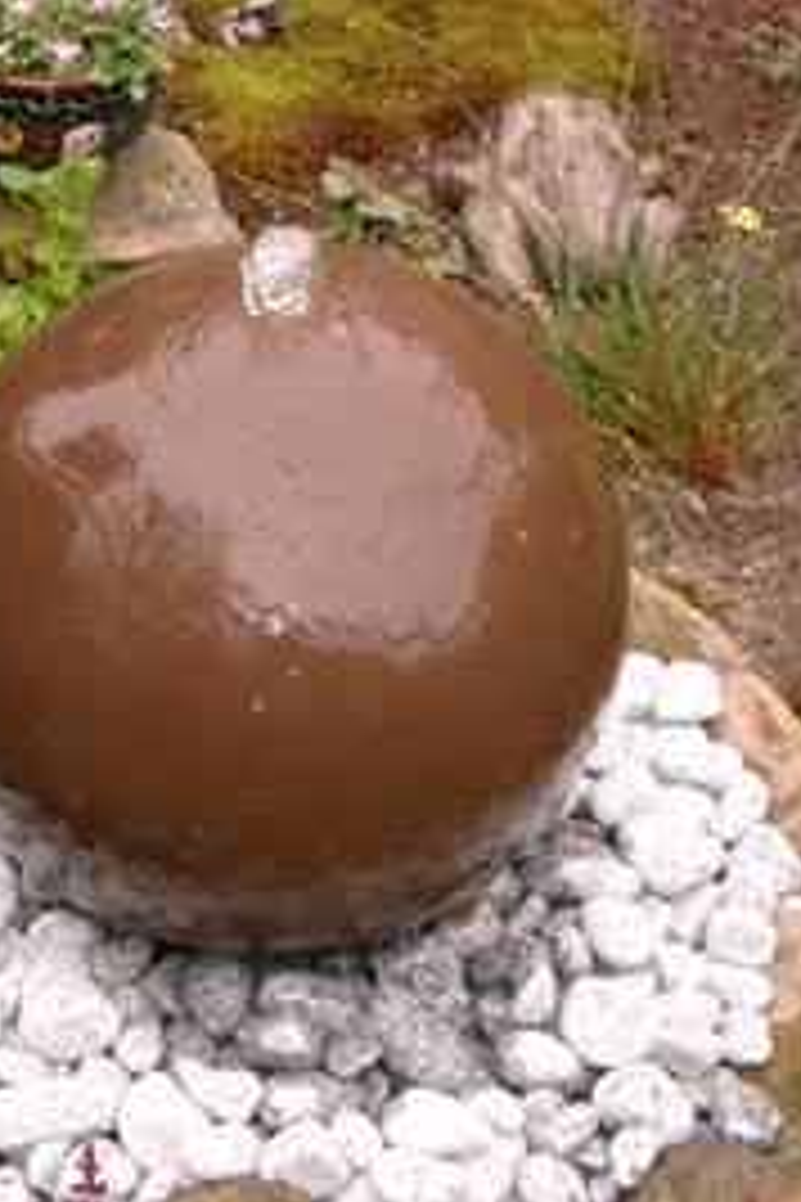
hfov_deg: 15.7
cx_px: 256
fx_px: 2903
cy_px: 599
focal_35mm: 87
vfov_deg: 23.4
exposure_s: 1/400
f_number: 3.4
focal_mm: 12.6
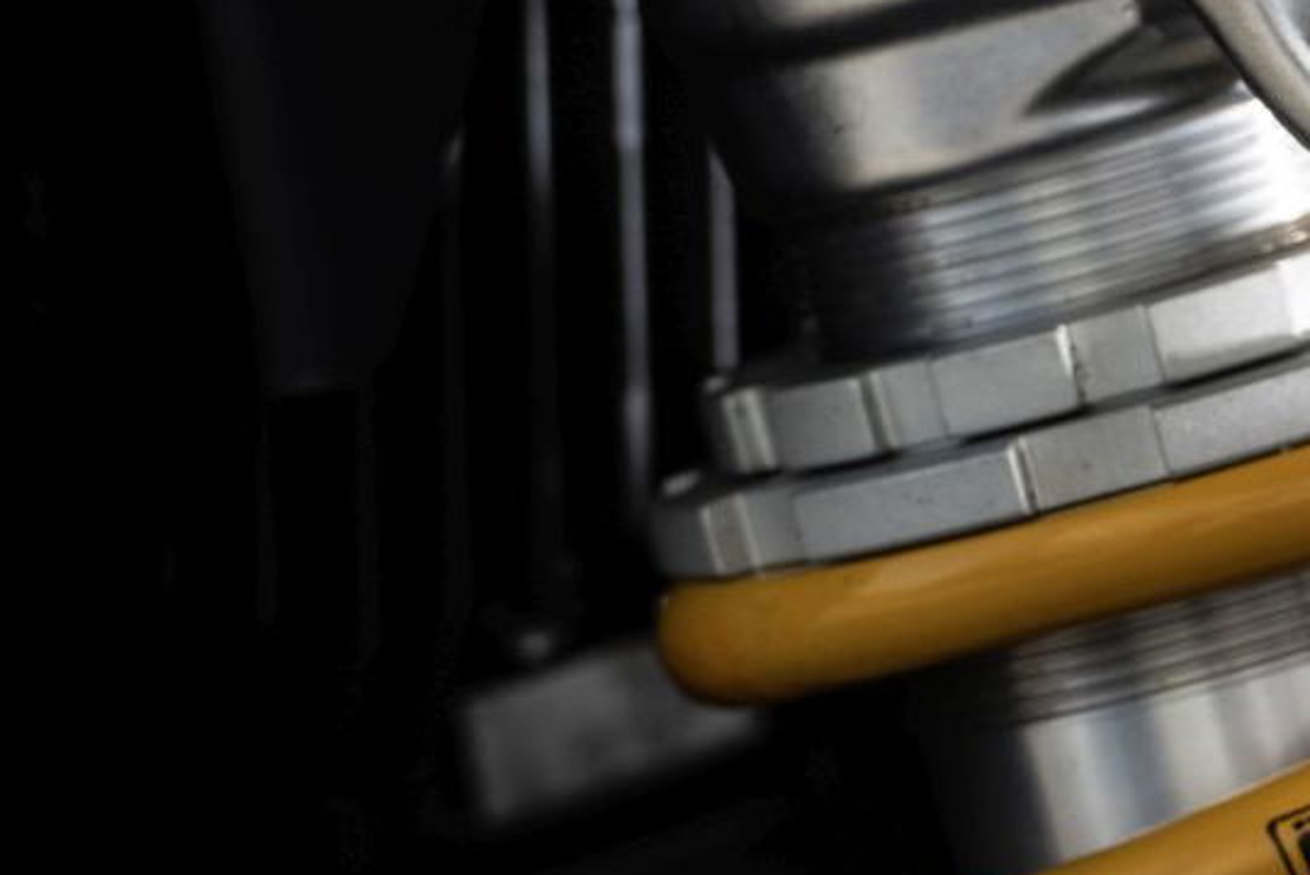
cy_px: 250
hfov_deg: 2.9
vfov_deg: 1.9
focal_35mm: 712
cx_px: 2166
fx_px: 25922
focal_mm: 200
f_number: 7.1
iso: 125
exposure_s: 1/200
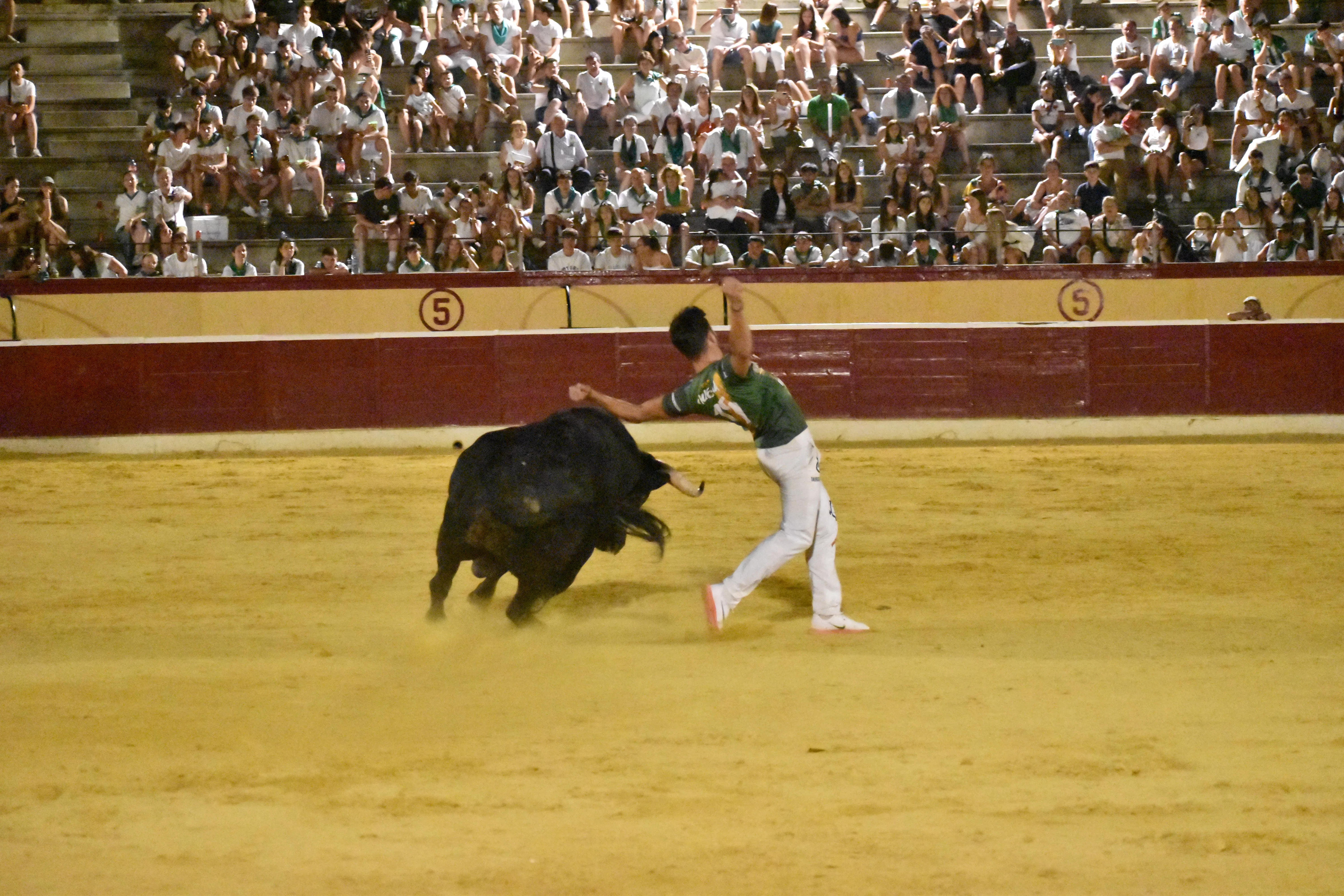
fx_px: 3920
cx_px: 672
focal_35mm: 105
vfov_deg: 13.0
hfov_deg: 19.5
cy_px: 448
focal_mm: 70
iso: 25600
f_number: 5
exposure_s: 1/400
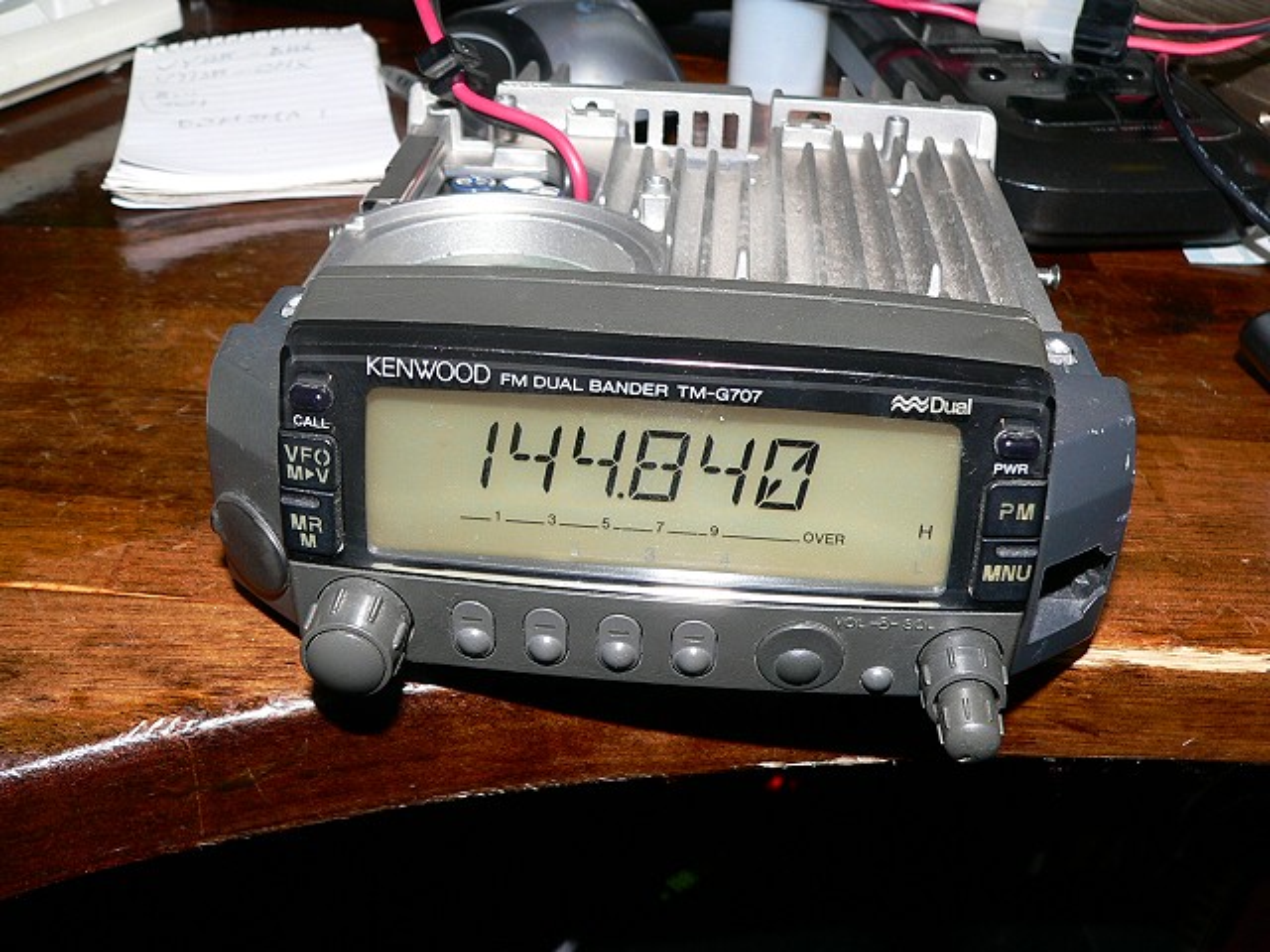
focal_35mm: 36
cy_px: 476
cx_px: 635
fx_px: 1321
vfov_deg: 39.7
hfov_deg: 51.4
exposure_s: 1/30
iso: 100
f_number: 4
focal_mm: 6
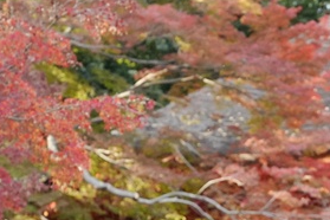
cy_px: 249
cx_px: 276
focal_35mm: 234
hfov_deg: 8.8
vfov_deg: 5.9
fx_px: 2141
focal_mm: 63.7
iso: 5000
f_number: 5.6
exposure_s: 1/1600
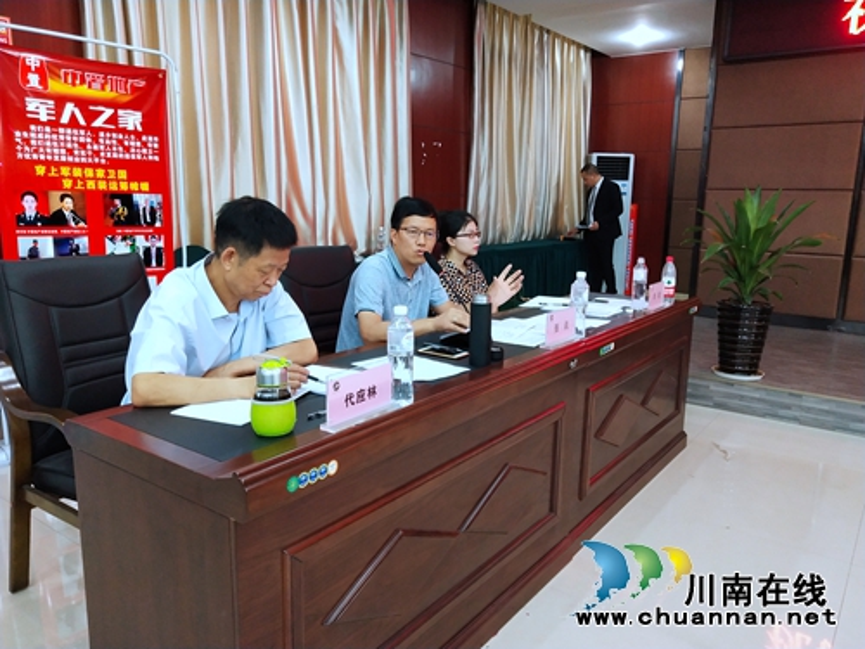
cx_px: 432
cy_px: 324
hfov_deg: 60.0
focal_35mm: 30
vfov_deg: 46.8
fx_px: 750
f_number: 1.8
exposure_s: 1/50
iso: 329
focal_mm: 3.95
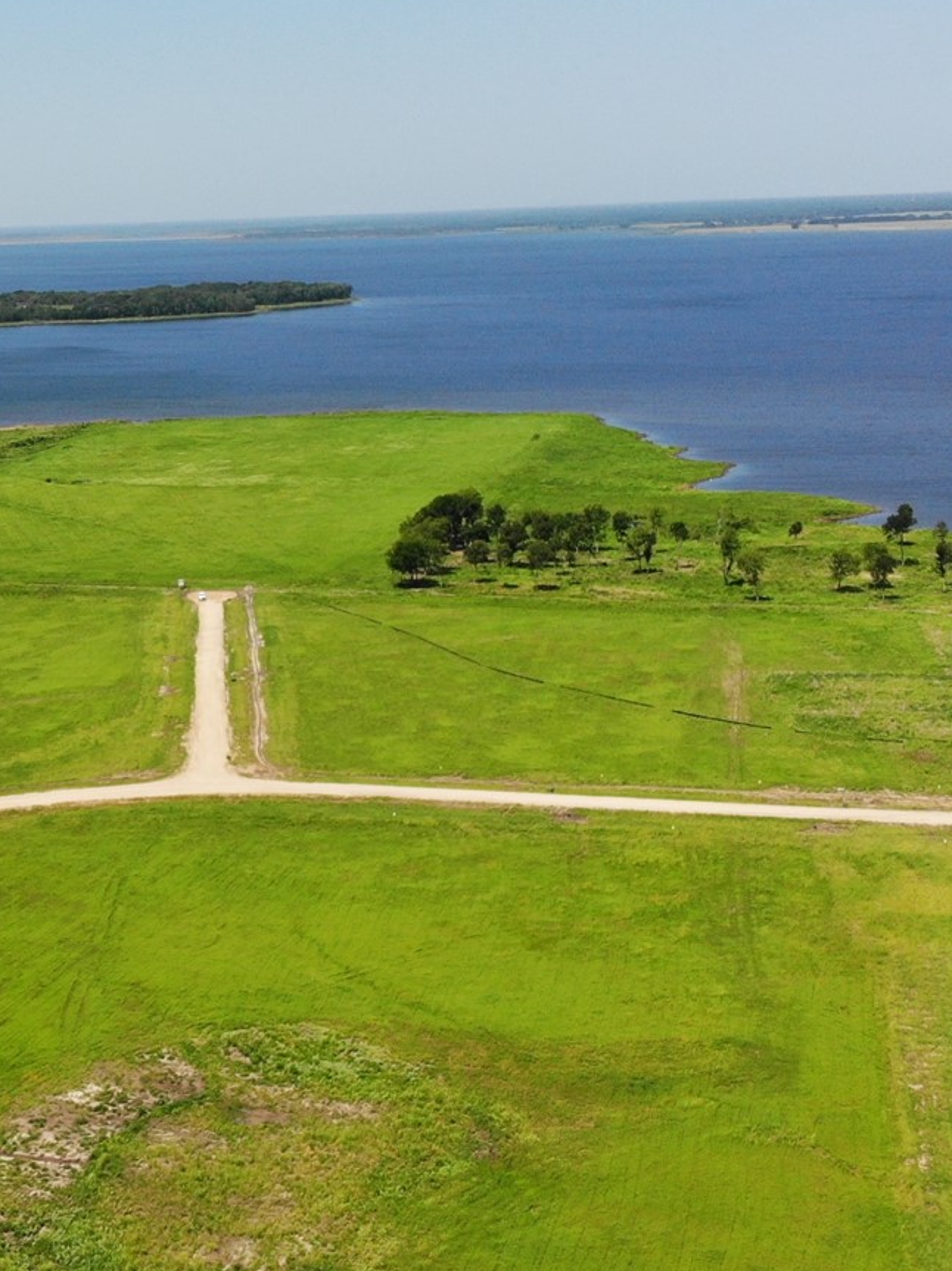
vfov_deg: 33.6
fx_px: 2091
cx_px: 69
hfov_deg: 24.8
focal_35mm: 57
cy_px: 473
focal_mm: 4.5
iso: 100
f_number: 2.8
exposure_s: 1/1052
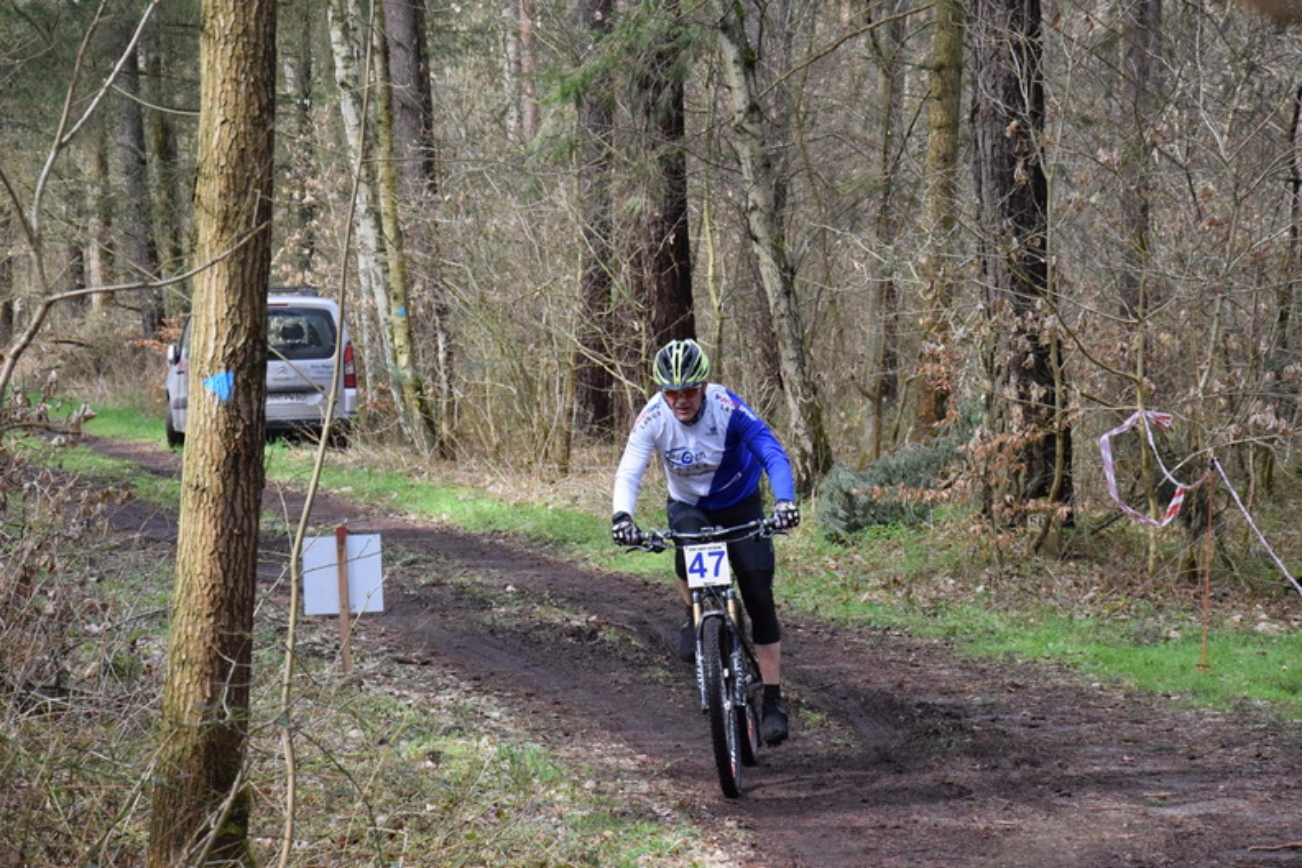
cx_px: 651
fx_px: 4340
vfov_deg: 11.4
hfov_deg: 17.1
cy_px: 434
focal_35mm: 120
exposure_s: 1/1600
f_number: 6.3
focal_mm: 80
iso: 4000
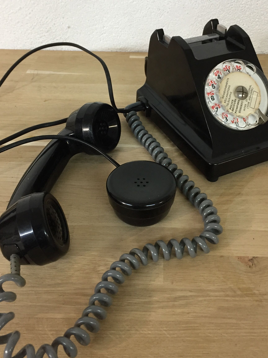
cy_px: 143
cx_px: 143
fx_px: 423
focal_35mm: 41
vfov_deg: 45.5
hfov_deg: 35.1
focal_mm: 4.15
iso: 160
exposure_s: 1/33
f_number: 2.2
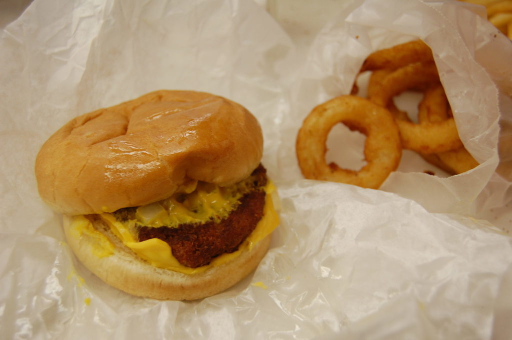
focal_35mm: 39
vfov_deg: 34.2
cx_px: 256
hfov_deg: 49.6
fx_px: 554
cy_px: 170
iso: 400
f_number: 4.2
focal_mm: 26
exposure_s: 1/80
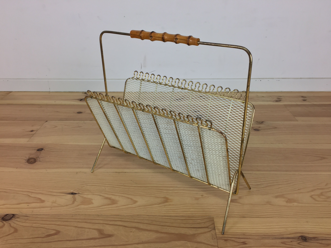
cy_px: 124
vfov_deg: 48.2
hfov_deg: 61.7
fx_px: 277
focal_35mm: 29
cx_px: 166
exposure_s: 1/33
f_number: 2.2
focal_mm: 4.15
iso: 32
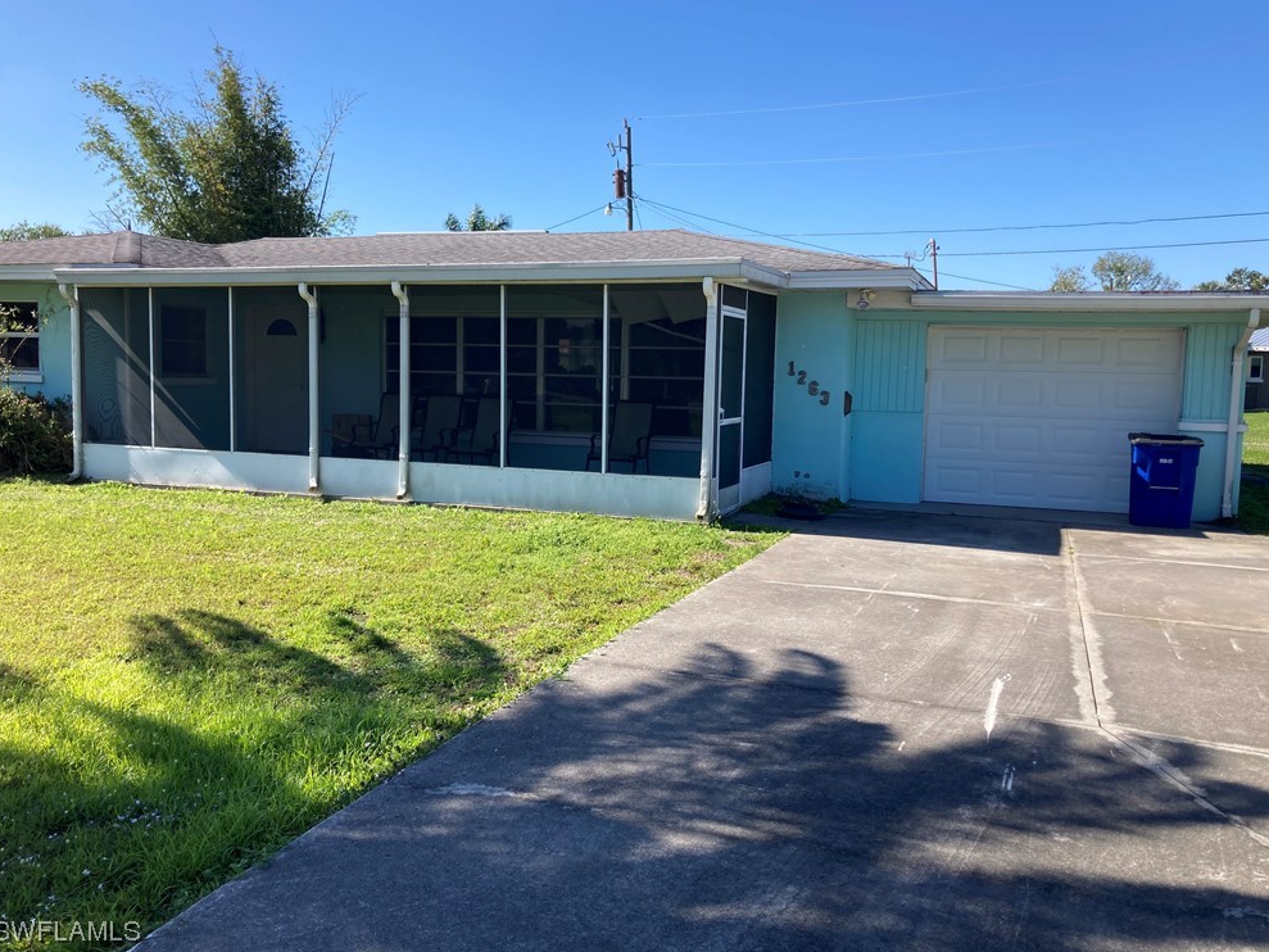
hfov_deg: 61.7
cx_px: 643
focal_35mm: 29
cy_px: 461
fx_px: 1063
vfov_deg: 48.2
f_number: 1.8
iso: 20
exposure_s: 1/1350
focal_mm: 3.99
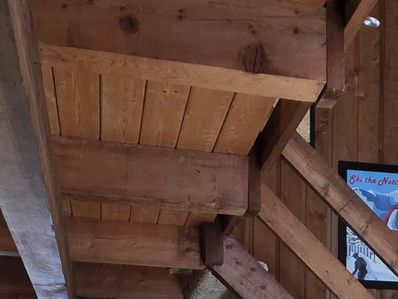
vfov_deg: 22.4
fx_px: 598
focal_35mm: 52
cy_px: 464
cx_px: 234
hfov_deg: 36.7
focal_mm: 2.2
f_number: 1.9
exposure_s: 1/60
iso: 400
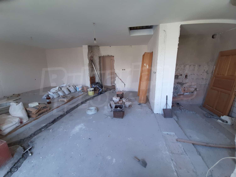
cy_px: 88
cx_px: 118
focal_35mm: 13
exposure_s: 1/50
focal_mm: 1.42
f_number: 2.2
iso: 80
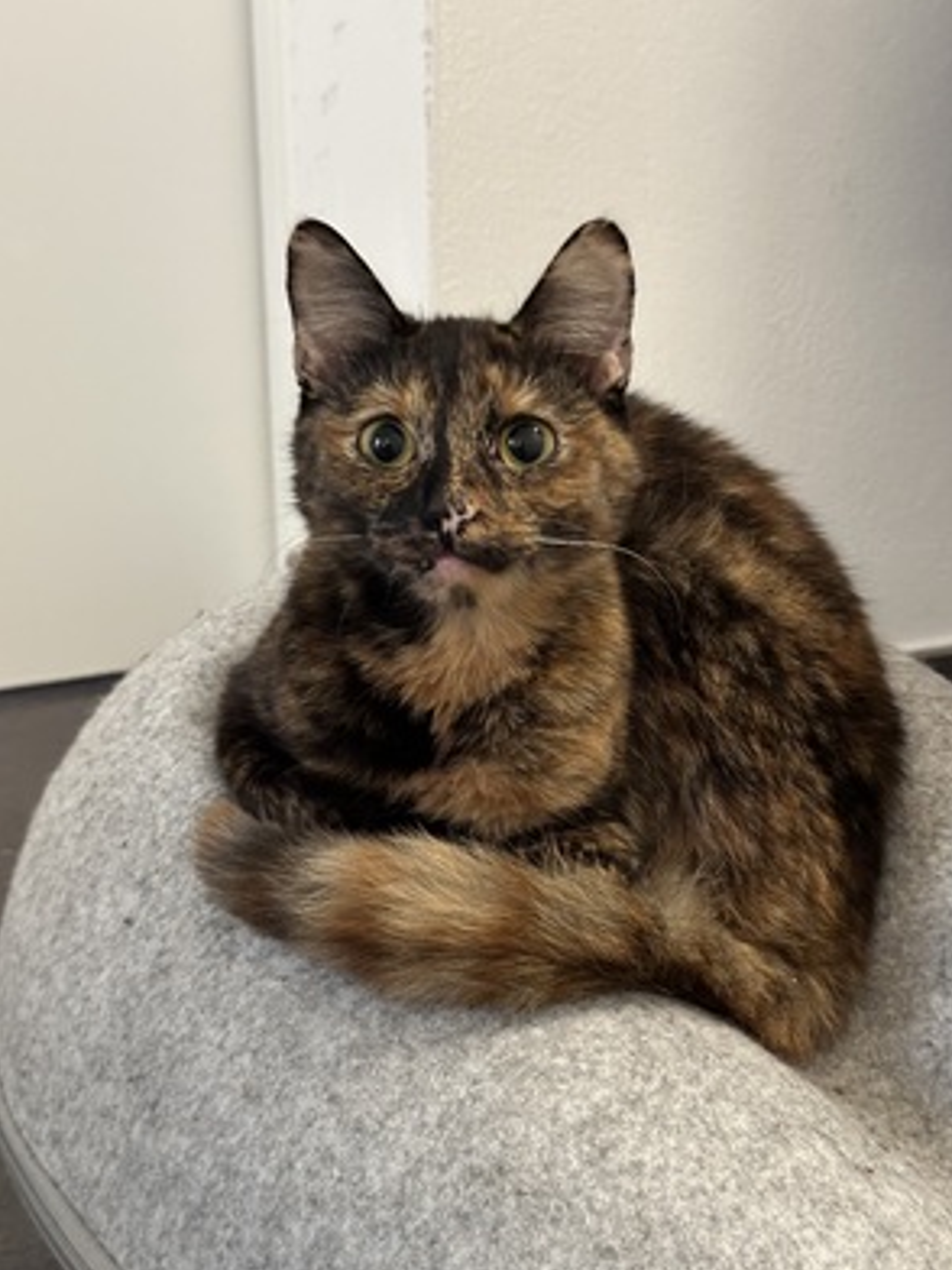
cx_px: 482
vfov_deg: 38.9
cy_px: 635
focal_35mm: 49
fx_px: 1797
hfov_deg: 29.7
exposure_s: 1/33
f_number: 1.78
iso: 500
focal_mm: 6.86
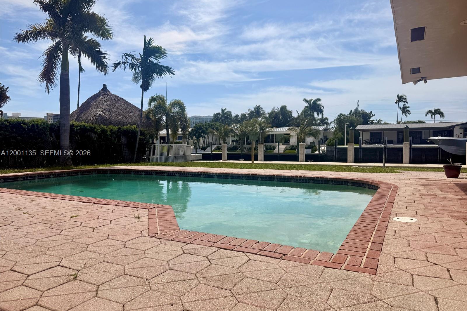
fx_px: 324
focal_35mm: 25
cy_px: 154
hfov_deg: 71.5
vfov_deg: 51.3
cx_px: 234
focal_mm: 6.76
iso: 80
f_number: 1.78
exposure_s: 1/10309
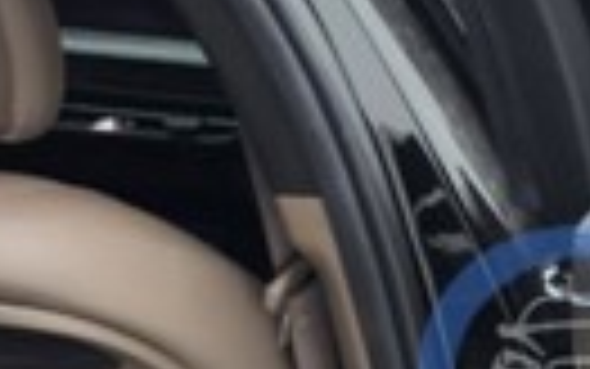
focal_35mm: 112
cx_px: 1194
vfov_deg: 11.6
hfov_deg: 15.0
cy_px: 392
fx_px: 1802
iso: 100
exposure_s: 1/120
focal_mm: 5.4
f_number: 1.8
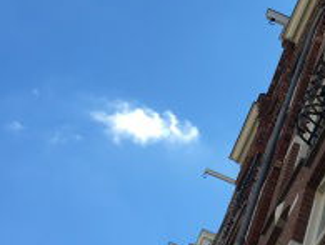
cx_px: 305
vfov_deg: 19.9
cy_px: 79
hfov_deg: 25.3
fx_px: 696
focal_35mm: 74
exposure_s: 1/712
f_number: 2.2
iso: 25
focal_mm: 4.15
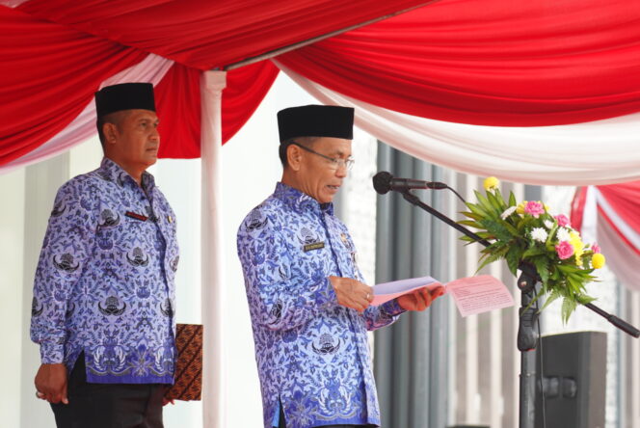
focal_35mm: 157
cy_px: 214
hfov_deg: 13.1
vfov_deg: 8.8
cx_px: 320
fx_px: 2793
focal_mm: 105
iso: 640
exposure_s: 1/160
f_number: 4
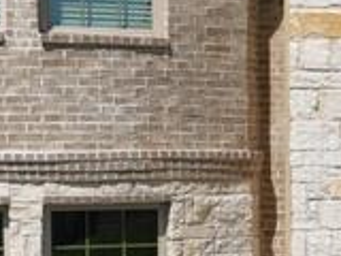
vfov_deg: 9.6
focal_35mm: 154
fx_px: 1517
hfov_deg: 11.6
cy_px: 204
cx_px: 665
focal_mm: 12.29
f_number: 2.8
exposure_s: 1/1600
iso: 100
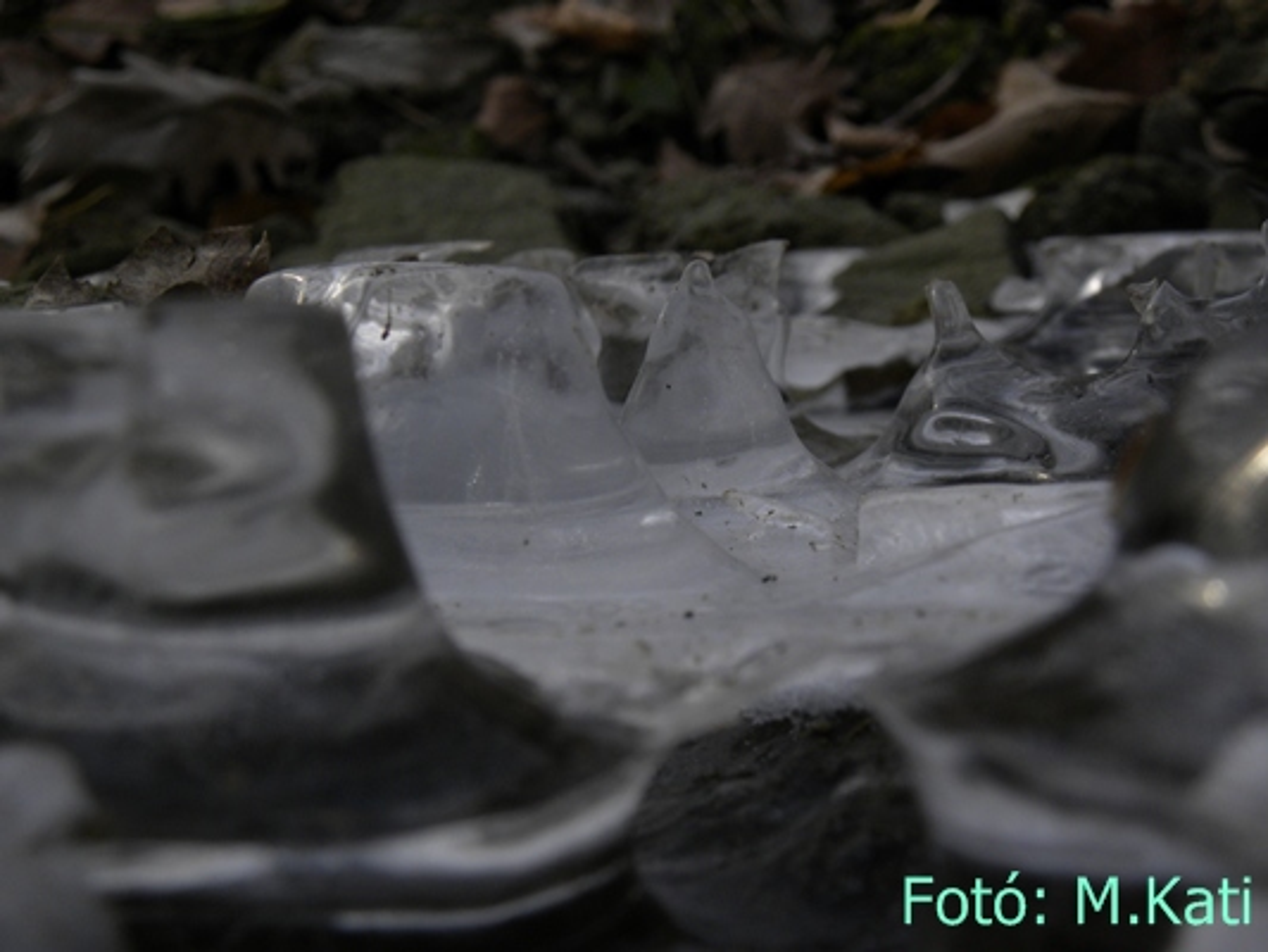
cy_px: 476
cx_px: 634
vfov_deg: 22.3
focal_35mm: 66
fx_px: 2418
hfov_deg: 29.4
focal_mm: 11.8
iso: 100
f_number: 5
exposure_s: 1/234
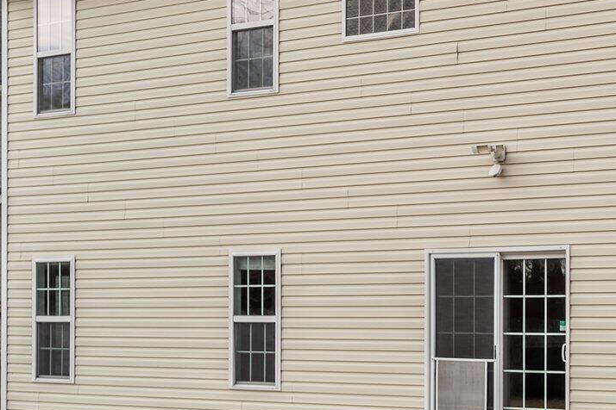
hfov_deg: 22.0
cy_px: 56
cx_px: 730
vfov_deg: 15.7
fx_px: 1471
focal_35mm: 86
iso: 64
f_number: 7.1
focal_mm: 30
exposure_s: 1/200
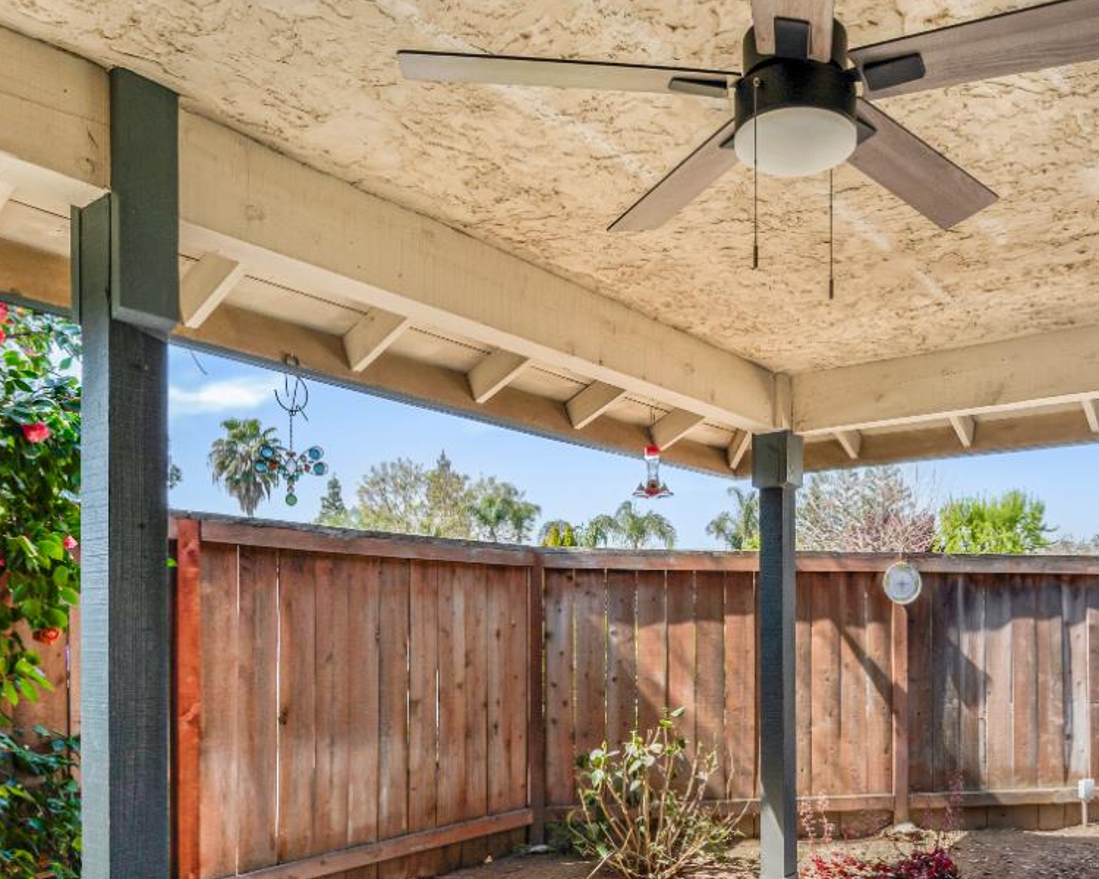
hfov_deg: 58.0
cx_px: 695
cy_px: 631
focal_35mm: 30
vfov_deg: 47.2
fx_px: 976
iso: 400
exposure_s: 1/250
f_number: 8
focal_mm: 16
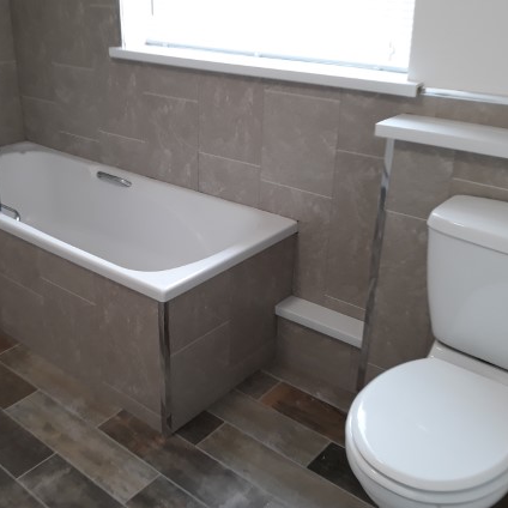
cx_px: 186
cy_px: 240
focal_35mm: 36
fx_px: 598
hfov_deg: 45.6
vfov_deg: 46.0
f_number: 1.7
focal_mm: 3.71
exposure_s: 1/50
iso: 64
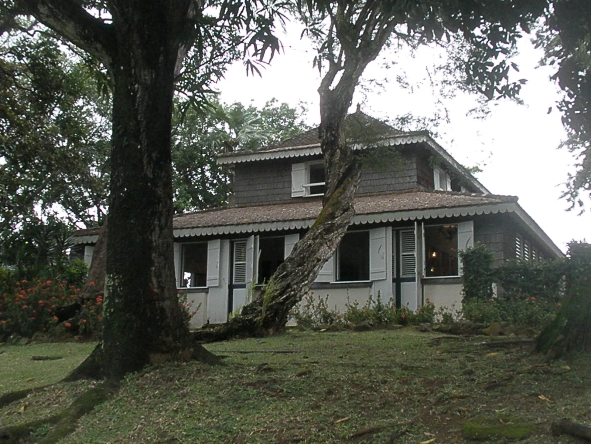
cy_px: 222
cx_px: 296
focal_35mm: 45
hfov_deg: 42.1
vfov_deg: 32.2
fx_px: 768
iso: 500
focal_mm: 8
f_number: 11
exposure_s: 1/200
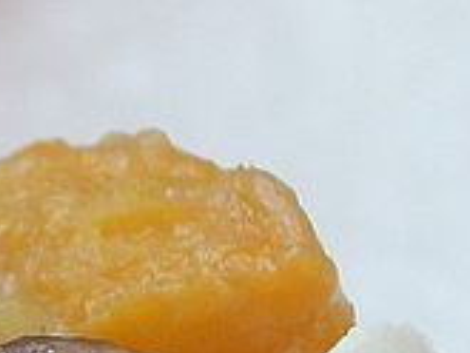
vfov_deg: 1.5
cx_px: -729
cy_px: 817
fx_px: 13805
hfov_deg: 1.9
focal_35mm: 1016
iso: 125
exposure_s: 1/80
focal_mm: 23.4
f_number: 4.8
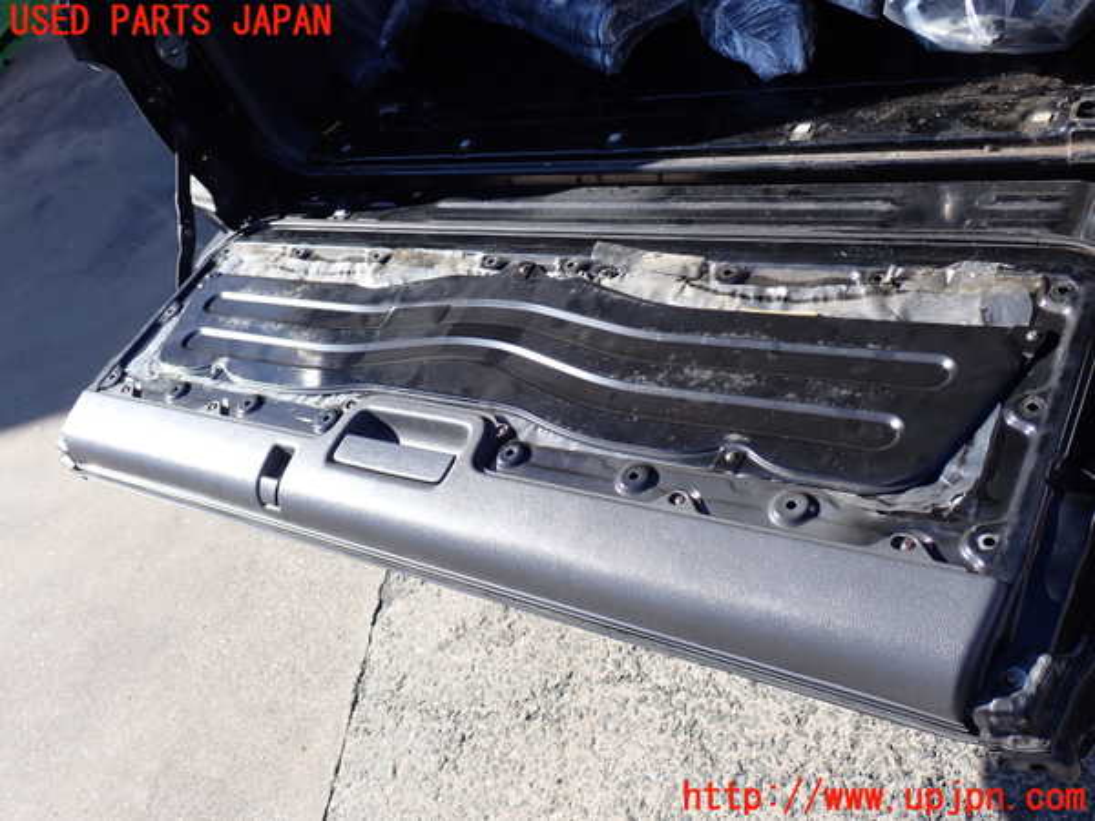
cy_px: 410
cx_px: 548
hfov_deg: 56.8
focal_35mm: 32
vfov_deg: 44.2
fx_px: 1012
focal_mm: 5.79
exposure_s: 1/500
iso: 100
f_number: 3.2
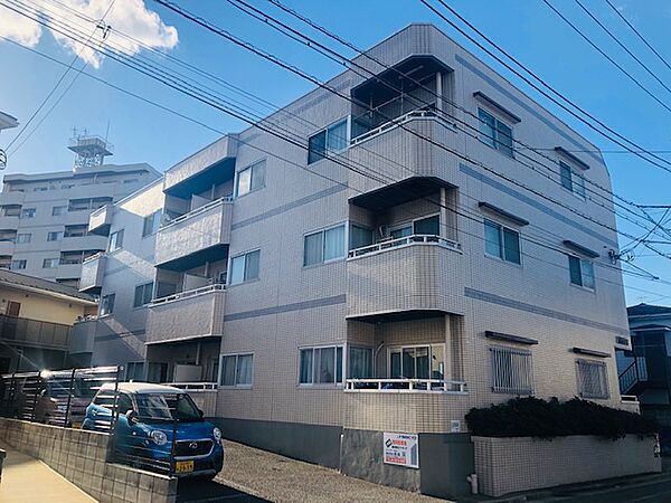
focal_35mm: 28
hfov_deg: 63.4
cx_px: 336
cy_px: 252
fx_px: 543
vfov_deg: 49.7
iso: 20
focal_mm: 3.99
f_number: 1.8
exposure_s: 1/1043
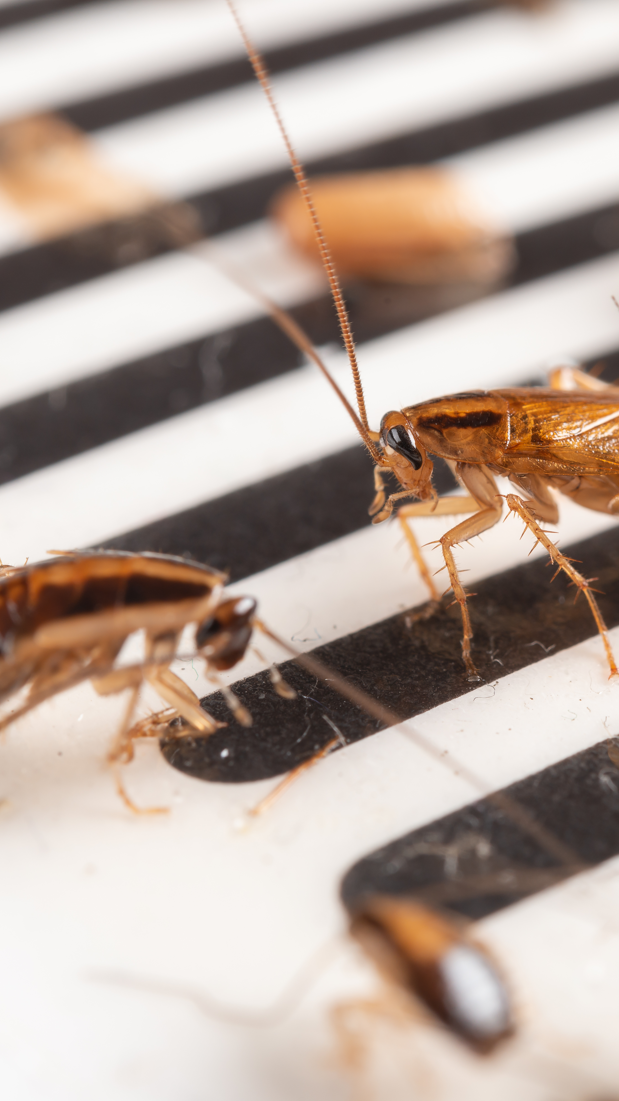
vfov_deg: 22.5
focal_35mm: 95
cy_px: 555
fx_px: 2772
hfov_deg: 12.6
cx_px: 601
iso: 160
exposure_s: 1/160
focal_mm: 60
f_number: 16
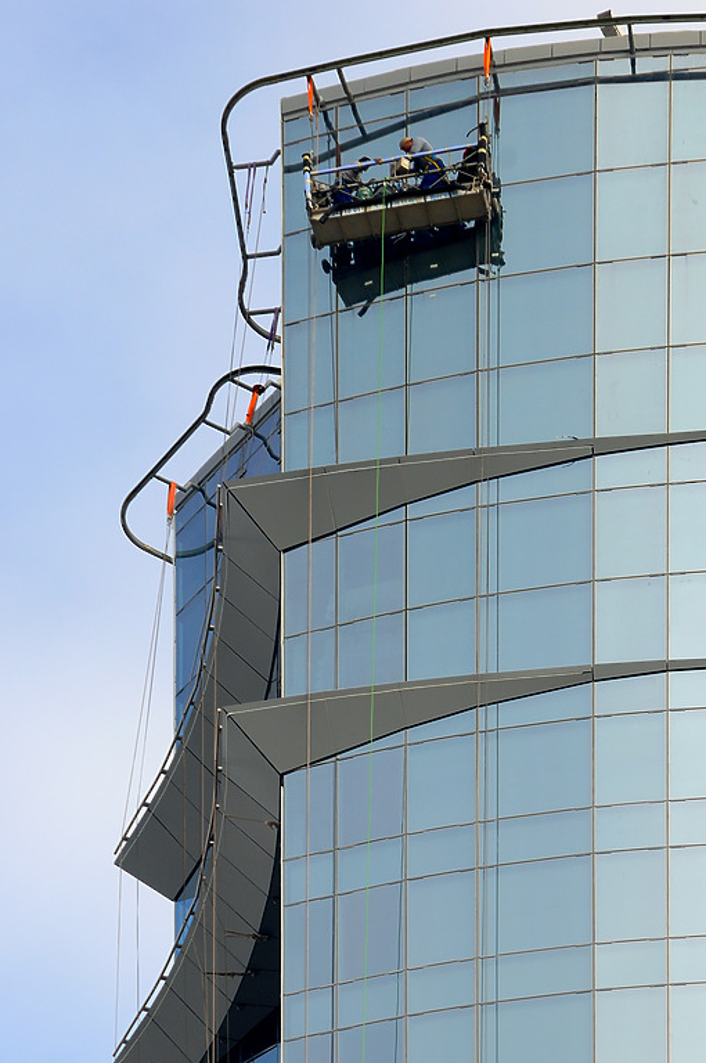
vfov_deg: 9.8
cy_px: 581
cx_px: 396
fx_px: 6223
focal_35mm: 211
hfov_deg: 6.5
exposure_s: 1/250
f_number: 9
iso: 200
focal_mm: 120
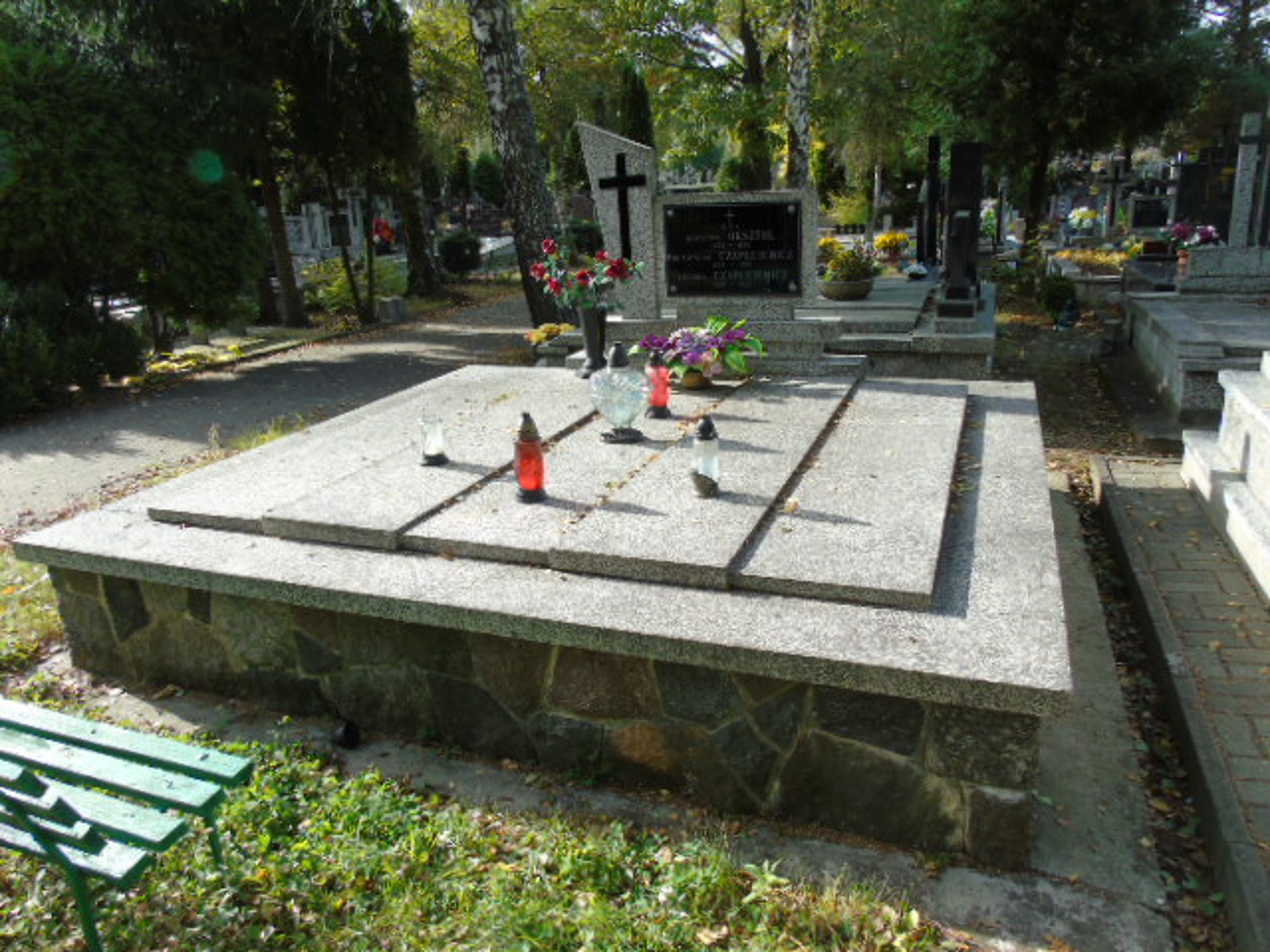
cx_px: 635
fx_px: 917
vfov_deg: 54.9
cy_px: 476
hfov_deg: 69.4
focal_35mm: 25
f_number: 3.4
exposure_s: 1/200
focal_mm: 4.4
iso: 80
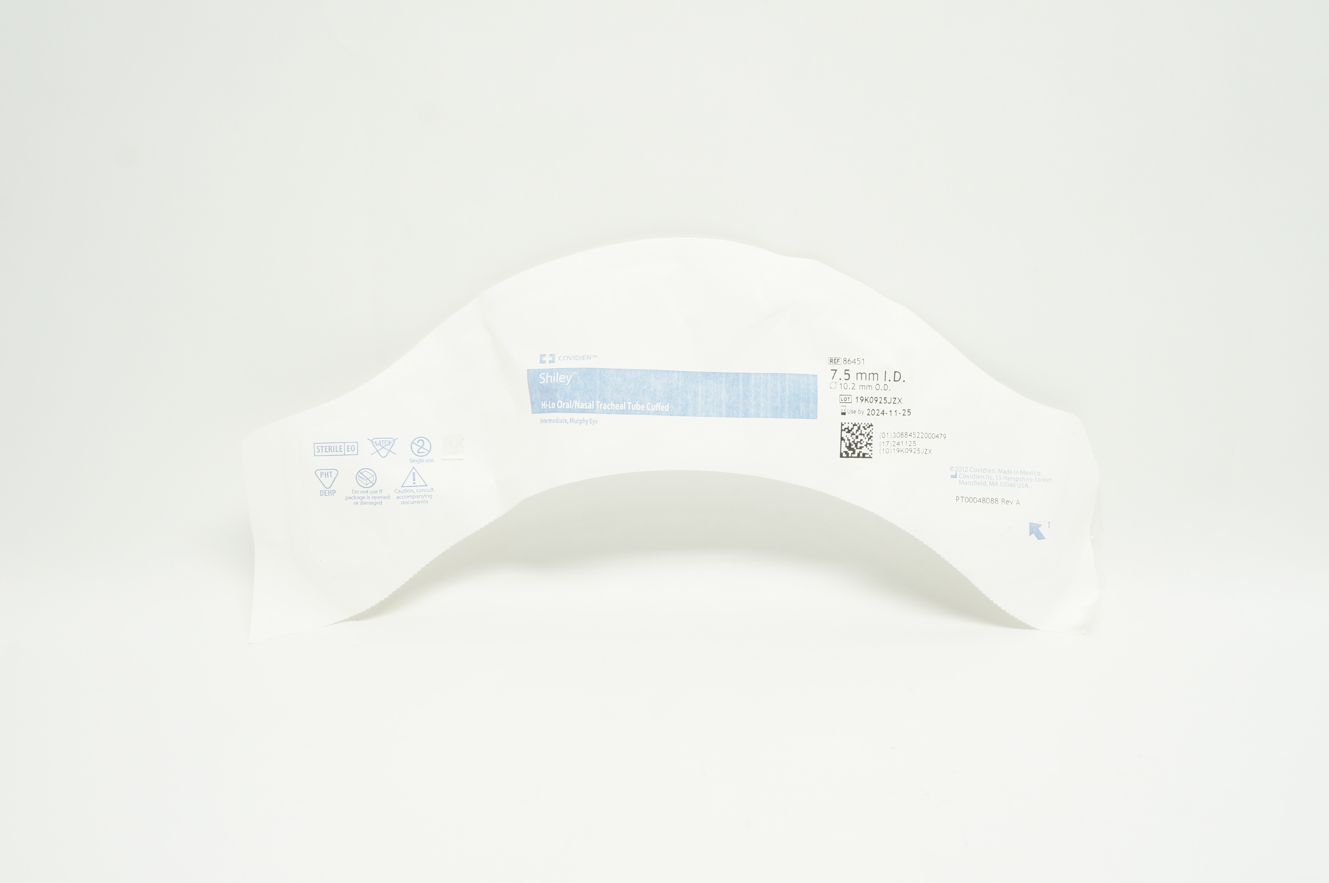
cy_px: 442
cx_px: 664
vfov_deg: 38.3
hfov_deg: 55.2
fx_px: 1272
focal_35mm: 34
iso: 400
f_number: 9
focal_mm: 23
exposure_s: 1/25
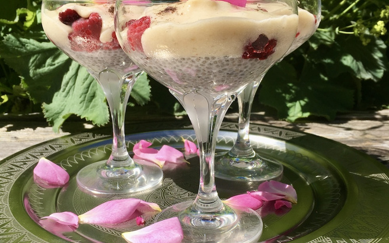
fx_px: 445
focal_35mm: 42
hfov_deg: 47.2
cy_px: 110
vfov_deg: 30.5
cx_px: 192
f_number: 2.2
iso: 25
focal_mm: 4.15
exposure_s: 1/1637
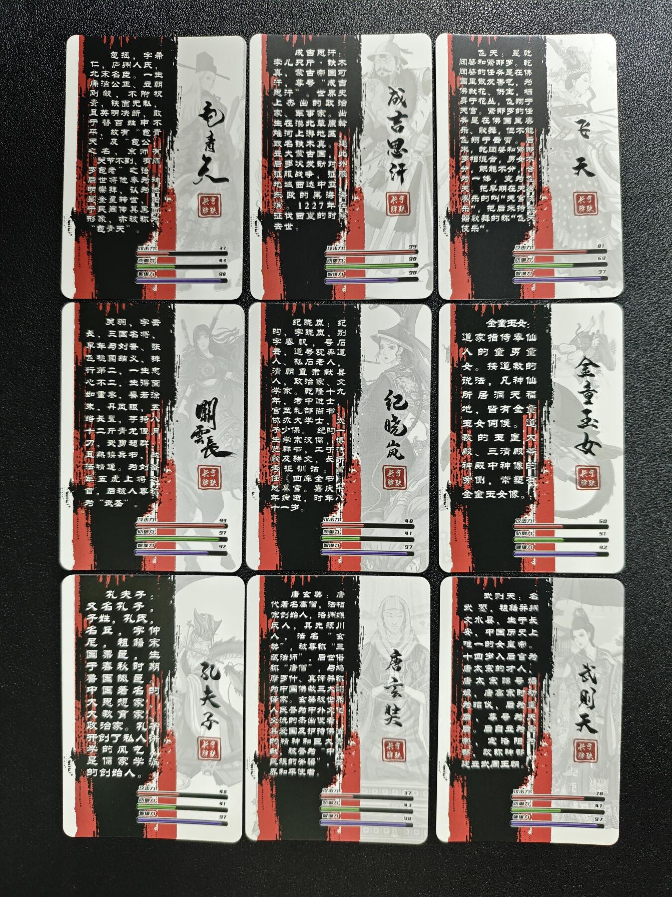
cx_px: 336
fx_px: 673
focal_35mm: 26
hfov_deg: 53.1
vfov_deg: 67.3
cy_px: 448
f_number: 1.5
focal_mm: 4.94
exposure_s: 1/100
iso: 320
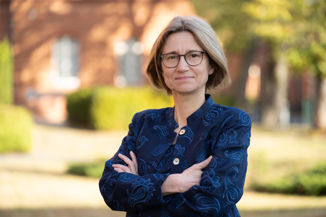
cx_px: 161
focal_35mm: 112
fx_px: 1014
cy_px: 108
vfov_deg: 12.2
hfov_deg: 18.3
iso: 250
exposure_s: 1/500
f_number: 2.8
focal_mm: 110
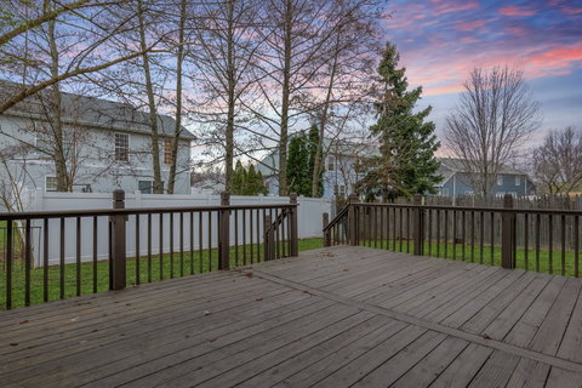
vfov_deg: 64.6
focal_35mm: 19
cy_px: 194
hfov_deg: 86.9
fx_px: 307
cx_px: 291
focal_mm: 18
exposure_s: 1/80
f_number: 16
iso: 100
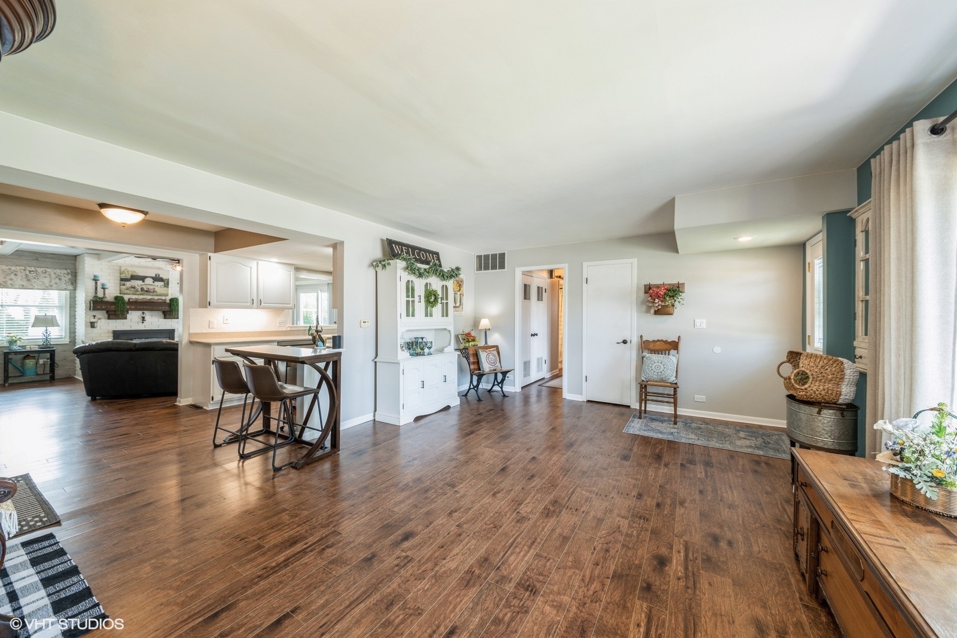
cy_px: 319
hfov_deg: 112.6
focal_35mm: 12
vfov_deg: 90.0
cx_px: 478
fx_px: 319
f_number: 10
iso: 100
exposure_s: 1/1.25
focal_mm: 12
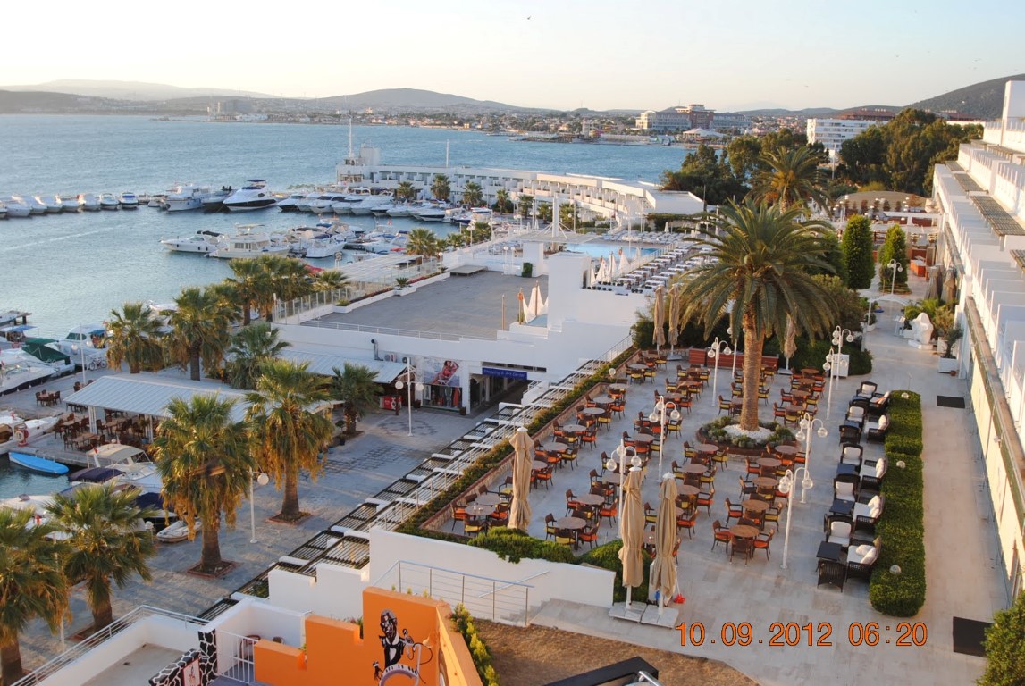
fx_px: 1026
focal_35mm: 36
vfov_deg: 37.0
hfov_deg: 53.1
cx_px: 512
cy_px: 343
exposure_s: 1/125
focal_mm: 24
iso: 160
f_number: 5.6
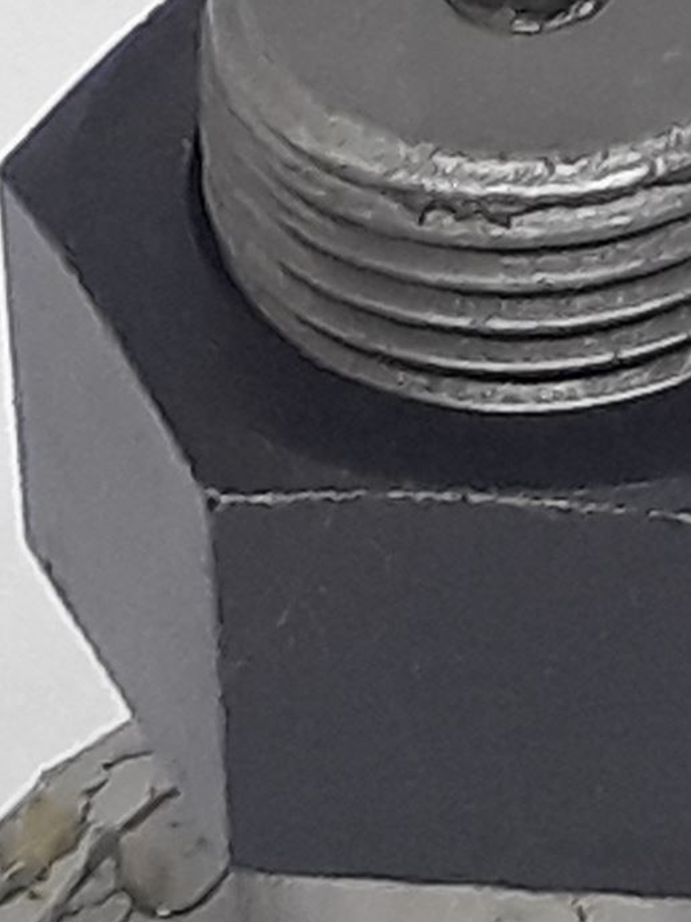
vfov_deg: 22.3
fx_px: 2156
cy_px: 1102
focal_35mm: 81
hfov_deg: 18.2
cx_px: 458
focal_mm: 3.6
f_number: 1.9
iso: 64
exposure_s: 1/100
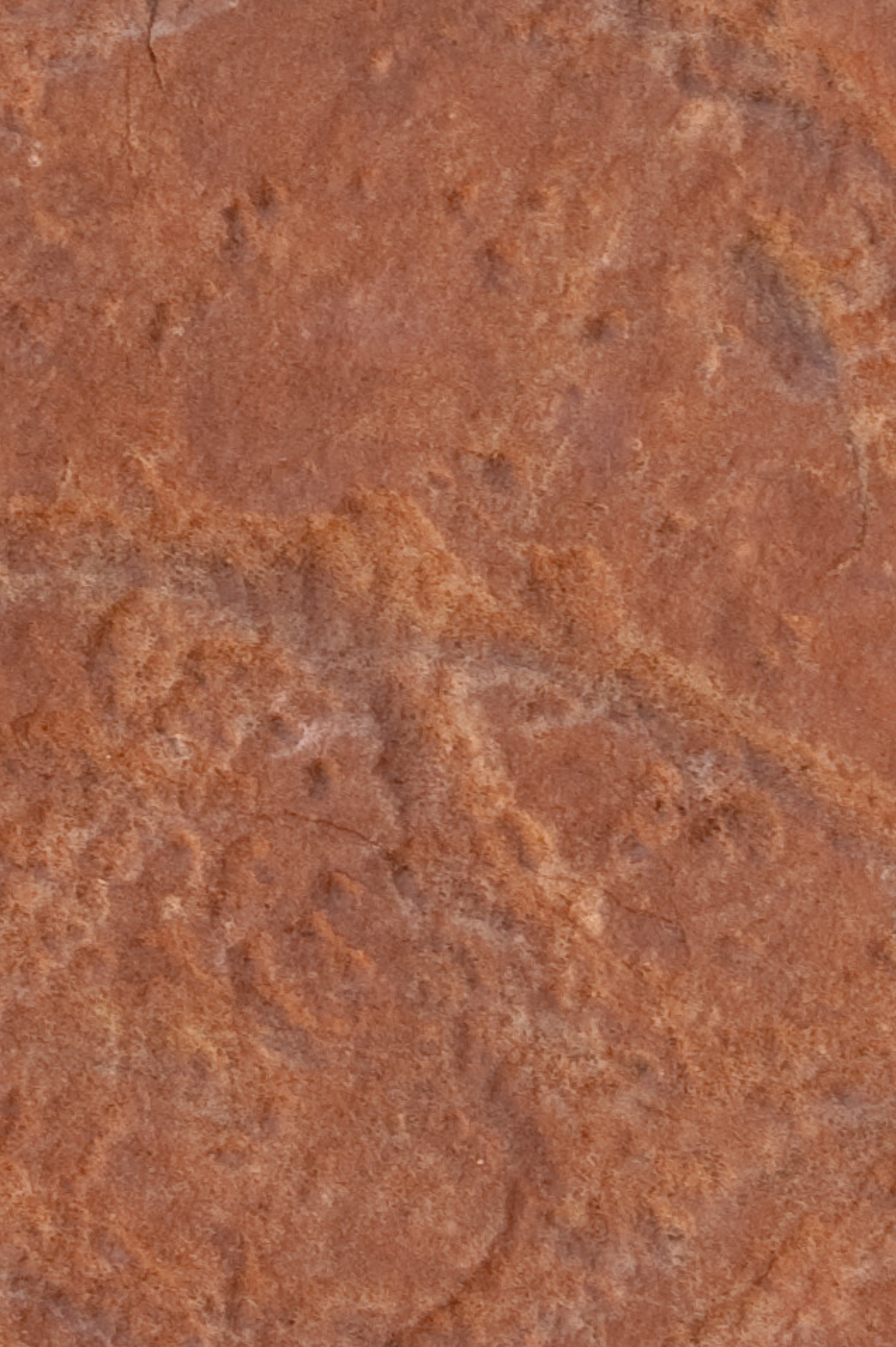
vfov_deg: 9.5
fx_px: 8112
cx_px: 344
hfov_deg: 6.3
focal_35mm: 217
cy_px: 495
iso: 200
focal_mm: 46
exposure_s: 1/200
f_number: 7.1
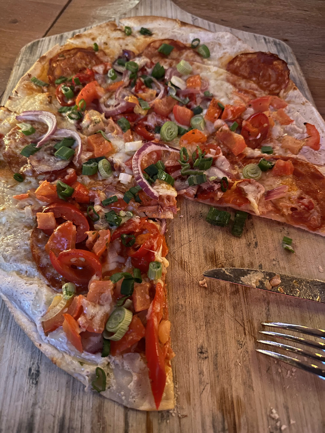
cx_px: 162
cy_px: 216
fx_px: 300
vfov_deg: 71.6
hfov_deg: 56.8
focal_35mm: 24
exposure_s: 1/15
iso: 1250
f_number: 1.78
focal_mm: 6.86
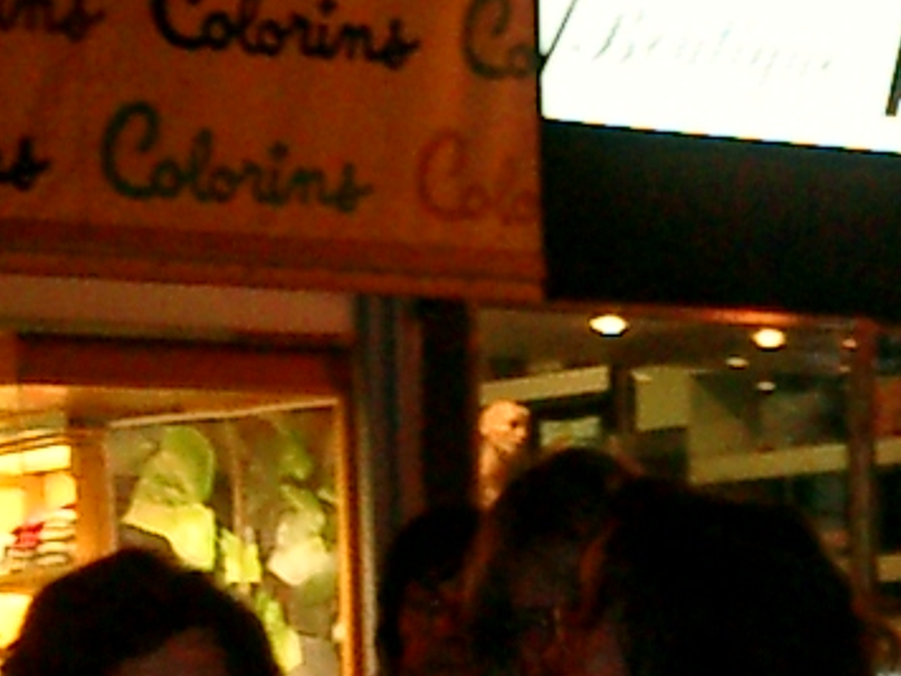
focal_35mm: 162
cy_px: 1499
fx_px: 4217
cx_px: 1377
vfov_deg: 8.5
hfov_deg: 11.6
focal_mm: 7.5
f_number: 3.2
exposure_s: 1/30
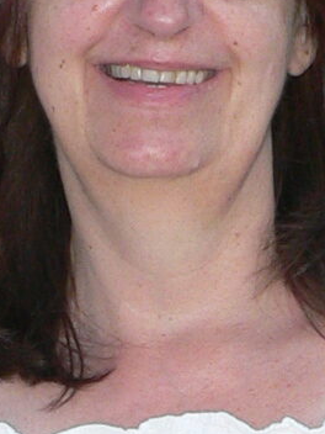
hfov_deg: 3.5
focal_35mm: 425
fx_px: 5320
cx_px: 326
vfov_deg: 4.6
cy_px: 576
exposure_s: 1/400
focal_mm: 12.2
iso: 150
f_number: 4
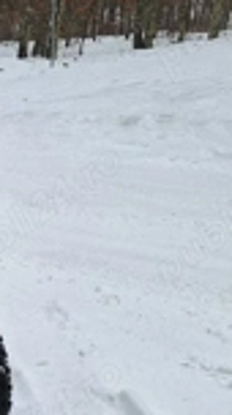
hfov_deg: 16.4
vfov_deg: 31.8
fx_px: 725
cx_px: -126
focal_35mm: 66
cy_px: 248
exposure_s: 1/1000
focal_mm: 5.54
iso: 40
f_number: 1.8
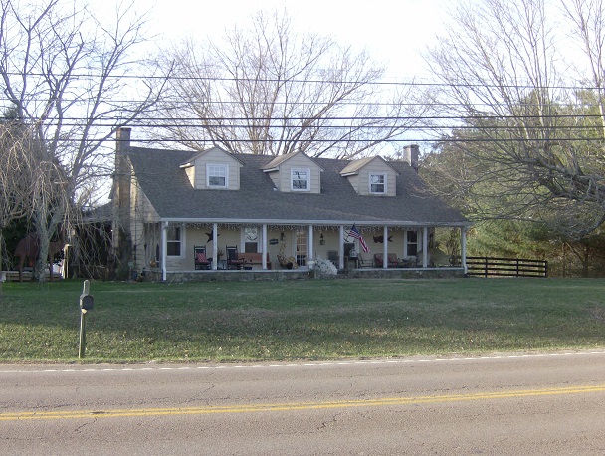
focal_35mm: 46
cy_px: 228
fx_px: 805
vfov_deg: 31.6
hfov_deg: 41.2
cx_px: 302
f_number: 3.1
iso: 100
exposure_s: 1/331
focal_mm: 7.7
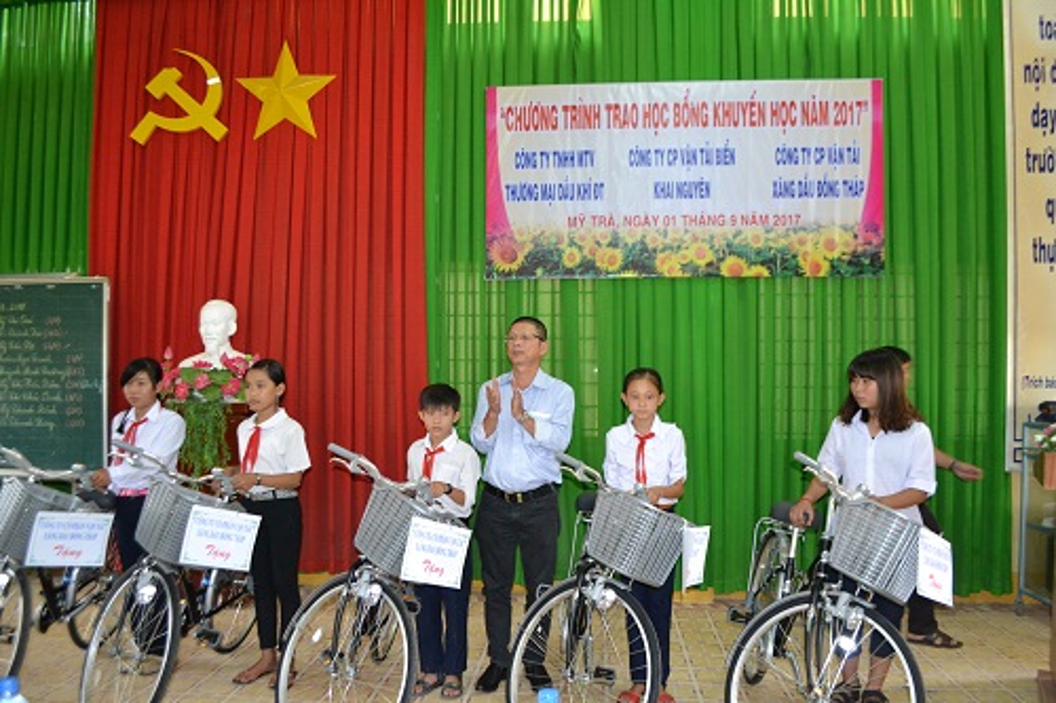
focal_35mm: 27
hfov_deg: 67.4
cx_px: 528
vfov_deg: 47.9
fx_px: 792
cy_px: 352
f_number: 3.5
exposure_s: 1/60
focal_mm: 18
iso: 1800
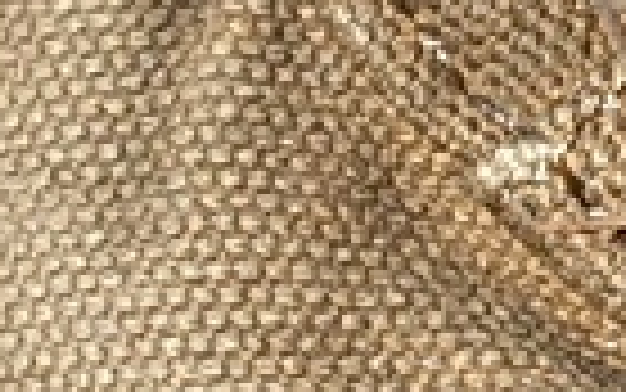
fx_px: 3465
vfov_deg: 6.5
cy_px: 284
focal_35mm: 203
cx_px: 680
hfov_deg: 10.2
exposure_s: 1/675
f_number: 2.4
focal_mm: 4.3
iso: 50
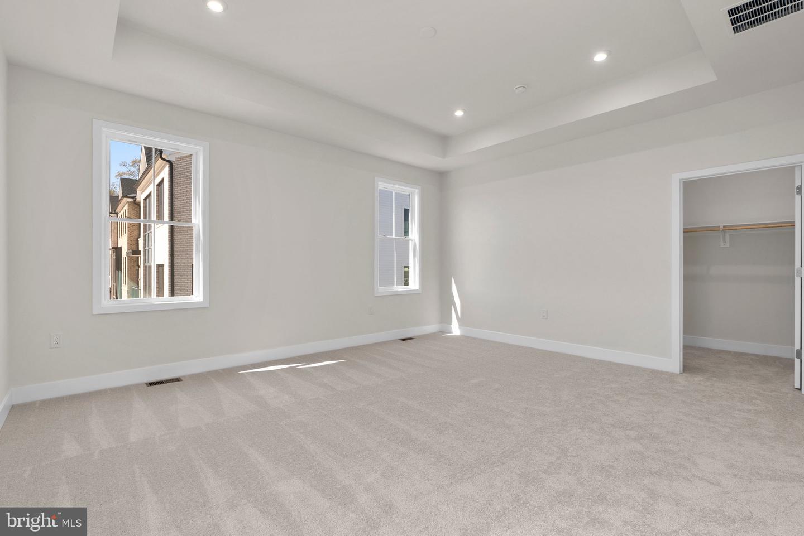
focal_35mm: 16
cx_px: 402
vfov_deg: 73.8
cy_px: 268
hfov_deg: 96.7
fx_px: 357
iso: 320
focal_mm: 16
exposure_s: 1/25
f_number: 8
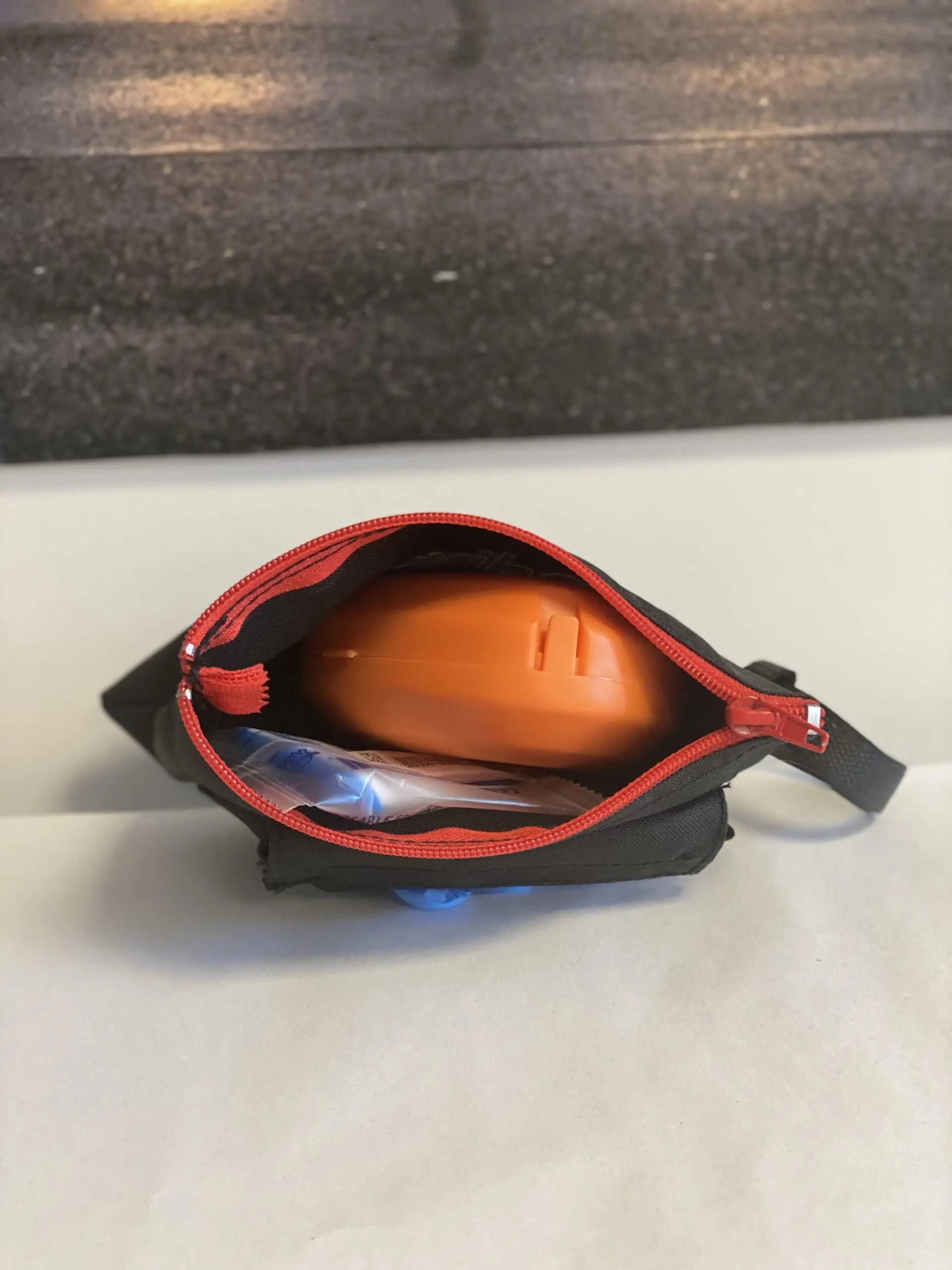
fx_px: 1907
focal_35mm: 52
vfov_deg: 36.8
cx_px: 476
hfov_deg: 28.0
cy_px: 635
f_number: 2
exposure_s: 1/100
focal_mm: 6
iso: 160
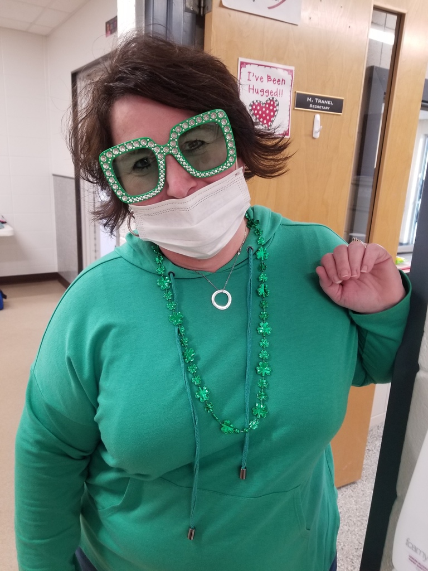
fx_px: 429
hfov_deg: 53.1
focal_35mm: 26
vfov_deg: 67.3
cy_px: 286
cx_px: 214
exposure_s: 1/40
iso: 160
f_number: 1.7
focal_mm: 4.25
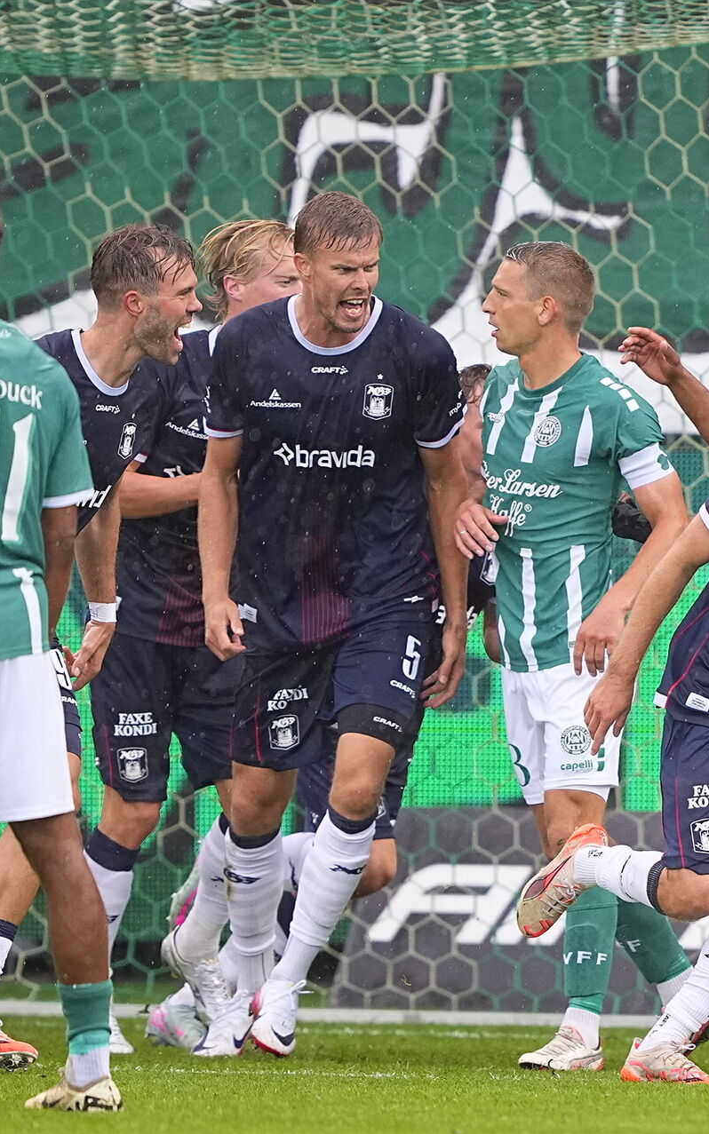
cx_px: 326
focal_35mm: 613
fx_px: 18954
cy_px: 567
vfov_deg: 3.4
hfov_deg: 2.1
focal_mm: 400
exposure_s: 1/2000
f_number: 2.8
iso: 1250
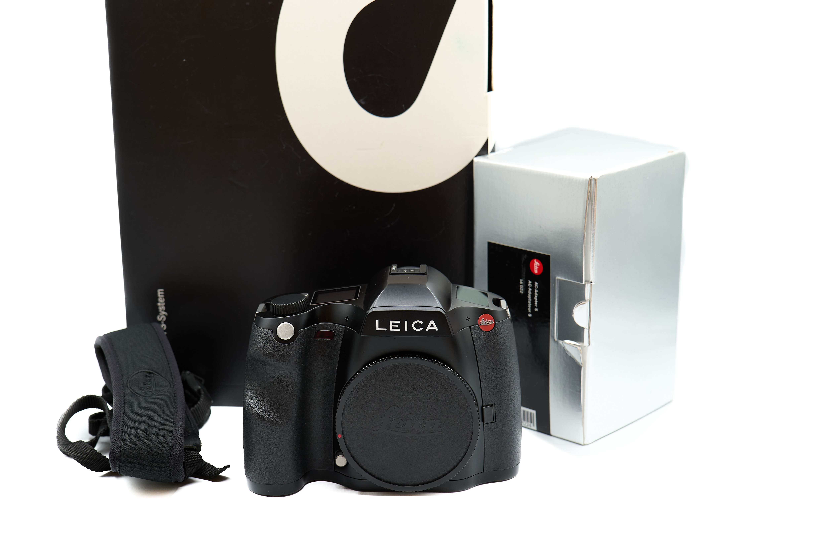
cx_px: 381
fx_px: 1373
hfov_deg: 33.4
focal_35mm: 60
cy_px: 234
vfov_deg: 22.6
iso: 400
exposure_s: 1/160
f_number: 5
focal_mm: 50
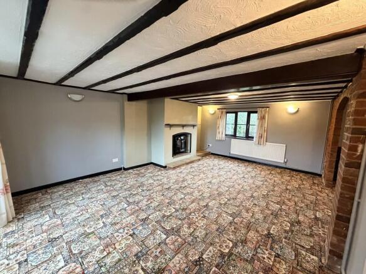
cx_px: 183
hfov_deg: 102.1
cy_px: 137
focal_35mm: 14
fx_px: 148
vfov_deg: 85.7
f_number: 2.2
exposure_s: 1/50
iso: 640
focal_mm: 2.22
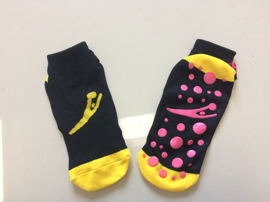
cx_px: 135
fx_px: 226
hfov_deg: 61.7
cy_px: 101
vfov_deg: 48.2
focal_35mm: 29
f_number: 2.2
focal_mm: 4.15
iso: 64
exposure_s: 1/33
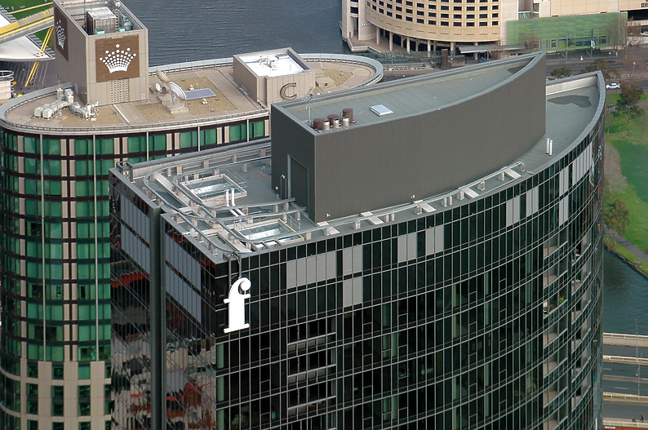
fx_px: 2293
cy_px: 219
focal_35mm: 128
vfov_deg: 10.7
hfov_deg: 16.1
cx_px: 366
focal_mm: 75
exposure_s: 1/125
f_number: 5.6
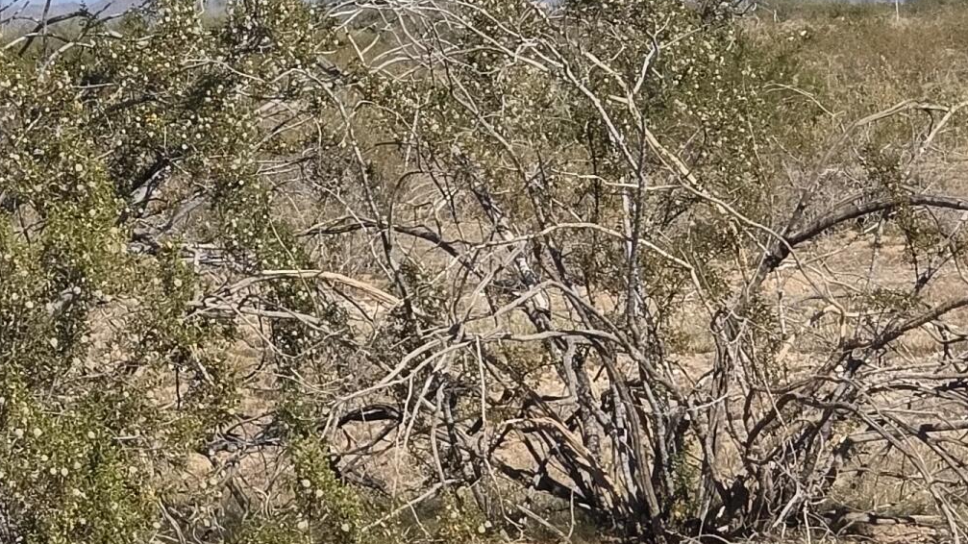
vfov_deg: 5.4
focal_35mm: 224
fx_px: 5748
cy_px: 331
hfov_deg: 9.6
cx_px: 76
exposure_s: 1/2993
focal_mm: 7.9
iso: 50
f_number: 2.4
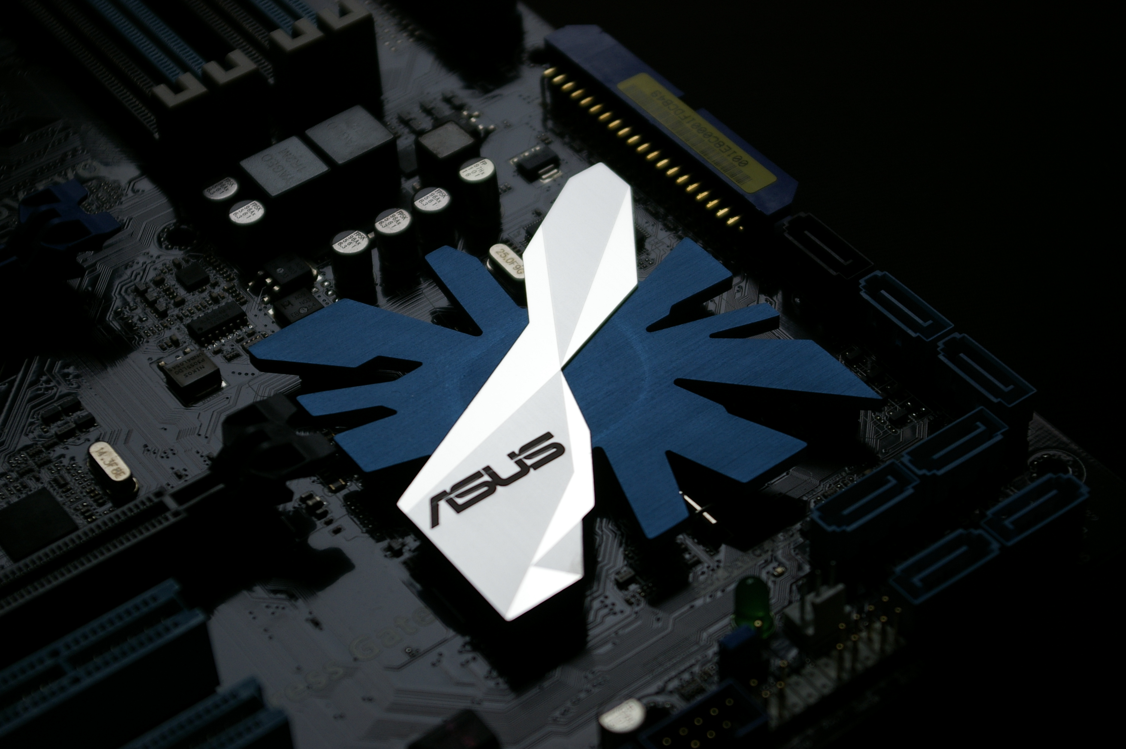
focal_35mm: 82
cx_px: 563
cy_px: 374
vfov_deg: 16.5
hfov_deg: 24.6
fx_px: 2578
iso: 200
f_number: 5.6
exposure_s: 1/90
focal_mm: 55
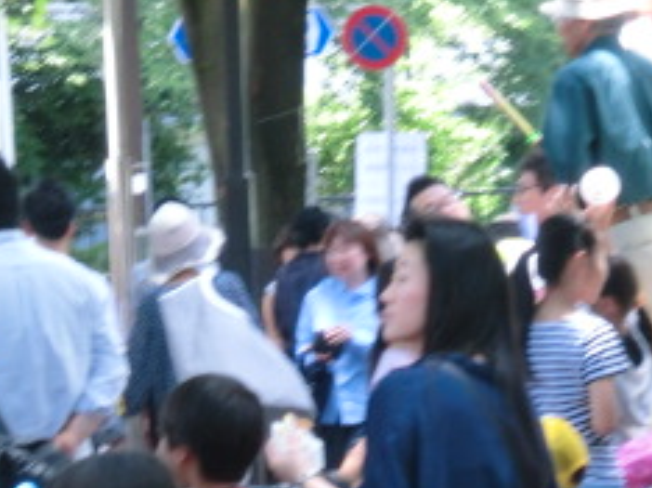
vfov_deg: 3.0
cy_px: 482
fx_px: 9276
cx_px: -215
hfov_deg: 4.0
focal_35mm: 493
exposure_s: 1/100
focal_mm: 31.9
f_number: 5.7
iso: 320
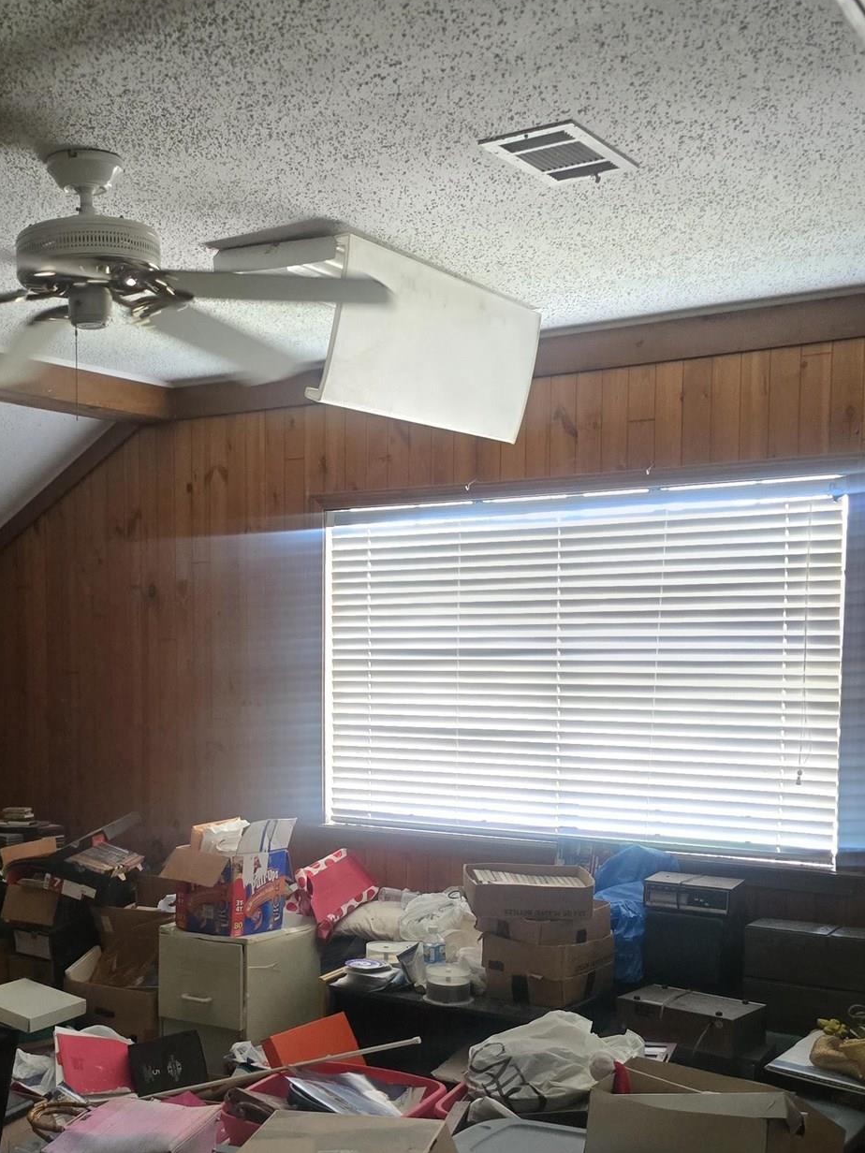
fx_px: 1433
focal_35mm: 43
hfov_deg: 32.8
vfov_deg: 43.3
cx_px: 191
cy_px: 766
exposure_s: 1/120
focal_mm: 6.3
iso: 1000
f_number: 1.7
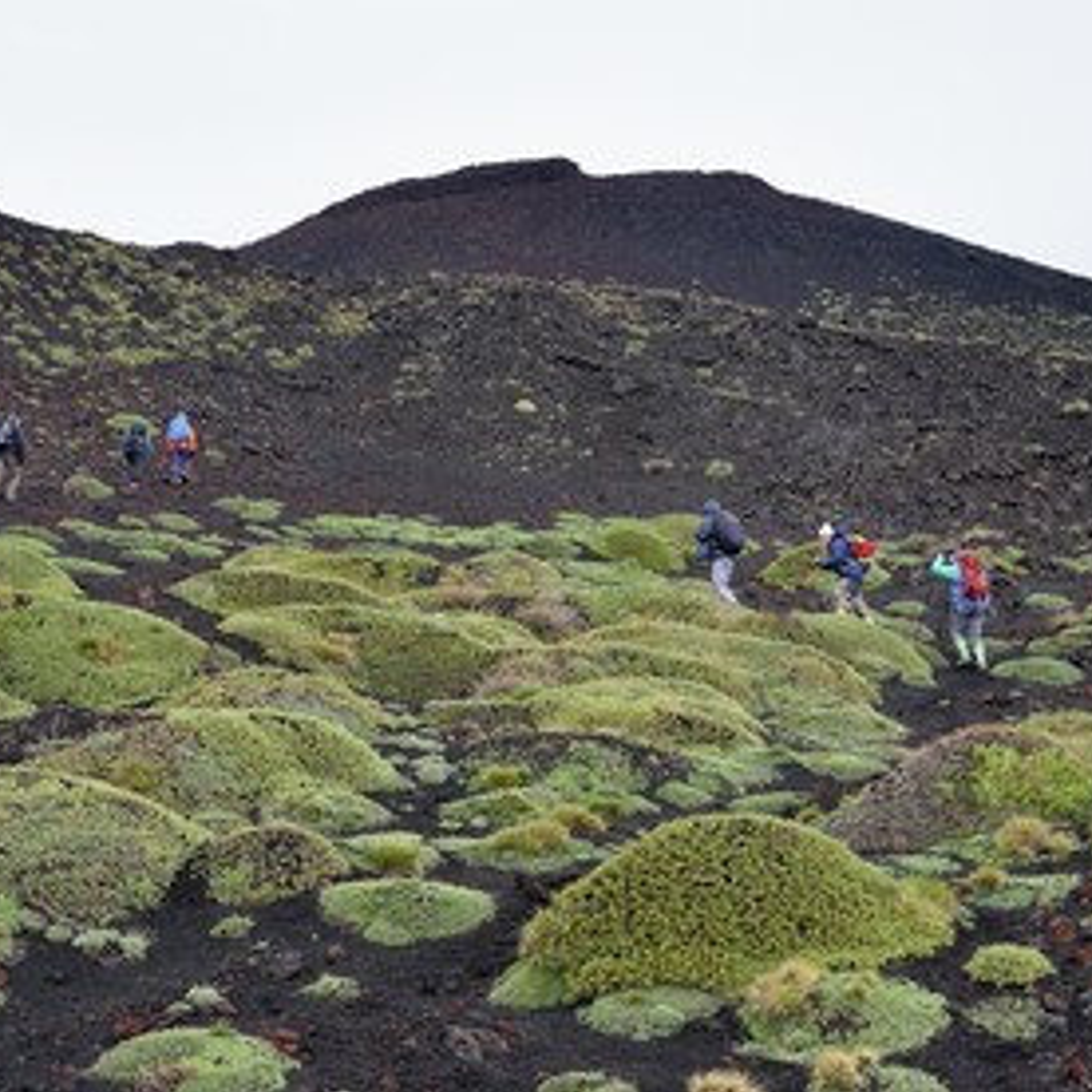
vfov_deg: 27.7
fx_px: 2213
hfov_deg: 27.7
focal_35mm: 62
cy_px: 542
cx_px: 586
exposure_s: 1/250
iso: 800
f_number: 9
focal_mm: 48
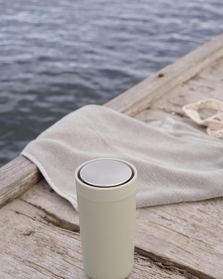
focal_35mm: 57
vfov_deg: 32.9
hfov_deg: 26.7
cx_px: 111
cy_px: 166
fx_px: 470
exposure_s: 1/80
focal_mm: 50
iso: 100
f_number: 9
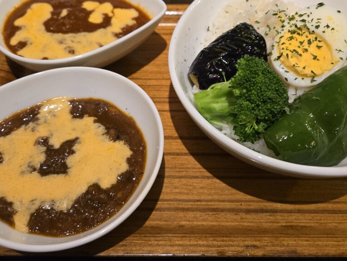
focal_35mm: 31
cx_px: 167
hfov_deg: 58.3
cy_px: 101
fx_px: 311
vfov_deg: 45.1
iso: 250
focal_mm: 5.4
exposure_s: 1/100
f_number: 1.8
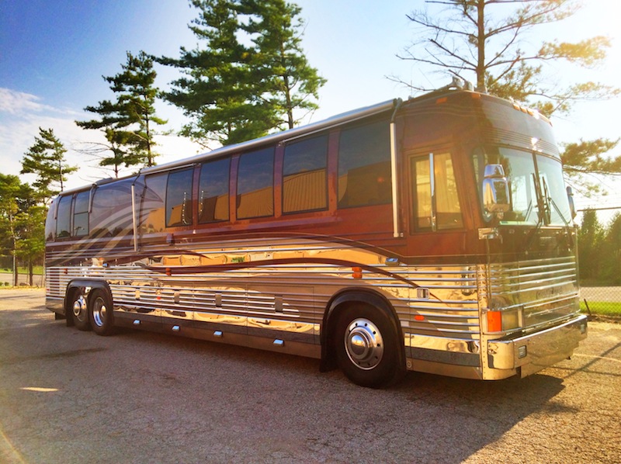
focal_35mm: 30
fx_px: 538
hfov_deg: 60.0
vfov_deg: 46.7
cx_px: 310
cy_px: 232
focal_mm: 4.12
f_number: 2.2
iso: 40
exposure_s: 1/5128
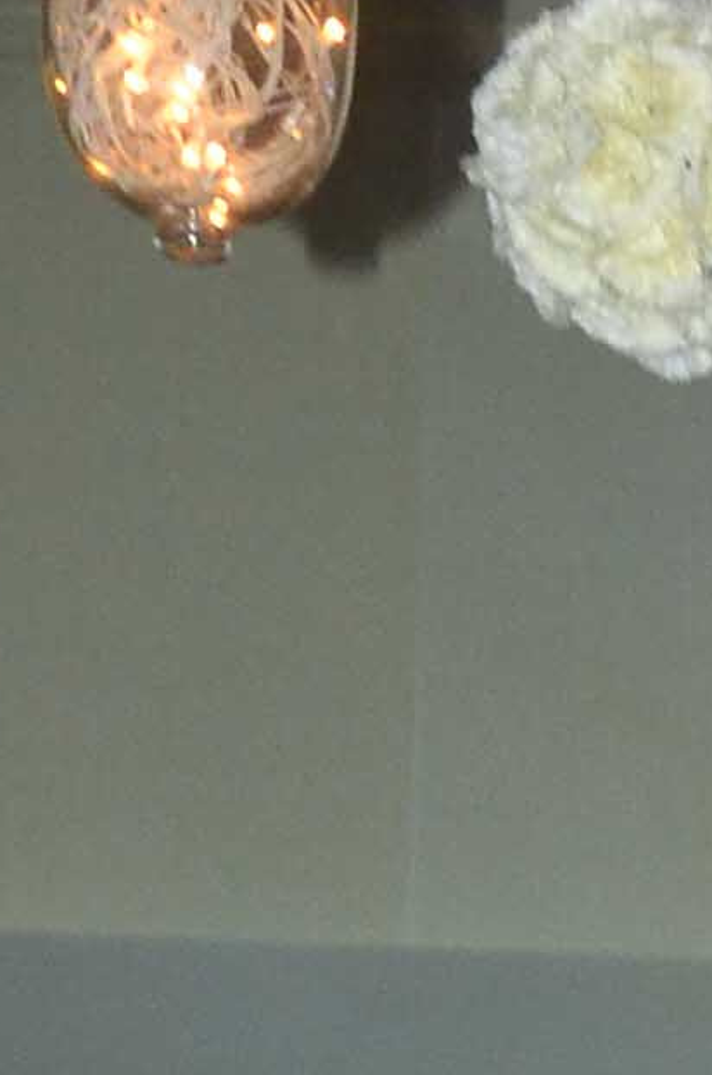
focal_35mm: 404
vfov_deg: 4.9
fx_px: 12038
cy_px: 2985
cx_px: 2793
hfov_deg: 3.3
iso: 1000
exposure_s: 1/200
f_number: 5.6
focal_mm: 34
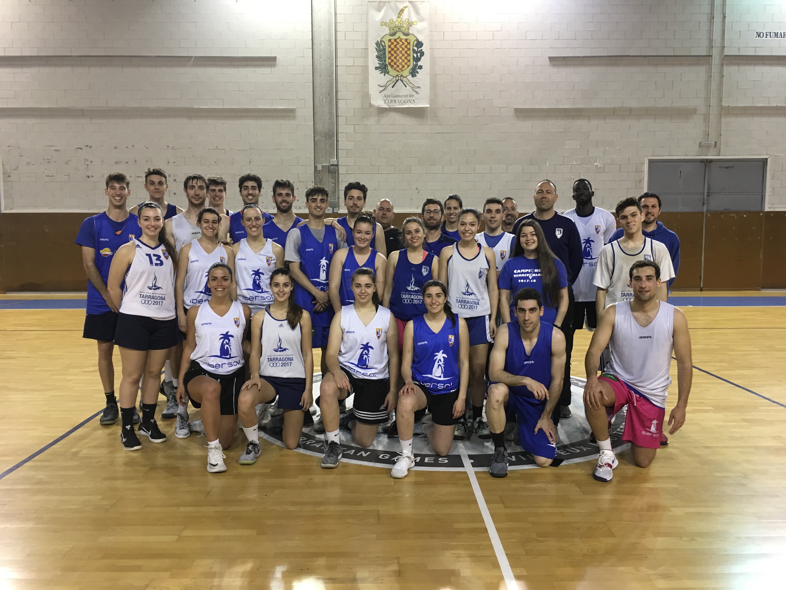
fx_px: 658
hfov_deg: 61.7
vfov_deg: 48.2
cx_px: 393
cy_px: 295
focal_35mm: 29
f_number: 2.2
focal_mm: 4.15
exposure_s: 1/33
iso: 125
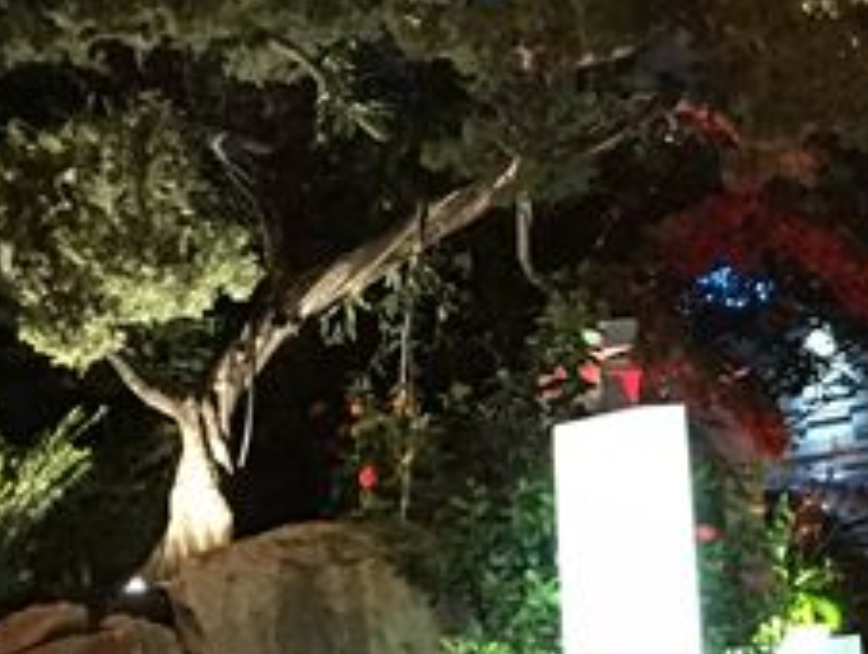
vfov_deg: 14.3
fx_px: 2562
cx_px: 925
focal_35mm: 102
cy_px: 15
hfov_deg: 18.6
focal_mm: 4.15
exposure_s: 1/4
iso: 80
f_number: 2.2
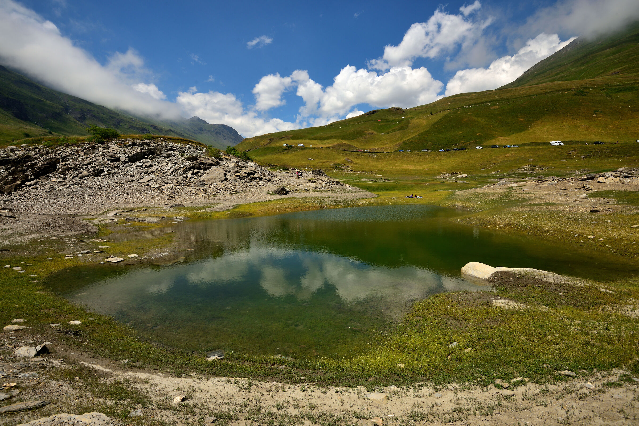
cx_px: 320
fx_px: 284
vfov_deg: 73.8
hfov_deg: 96.7
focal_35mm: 16
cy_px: 213
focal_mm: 16
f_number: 11
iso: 100
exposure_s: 1/200
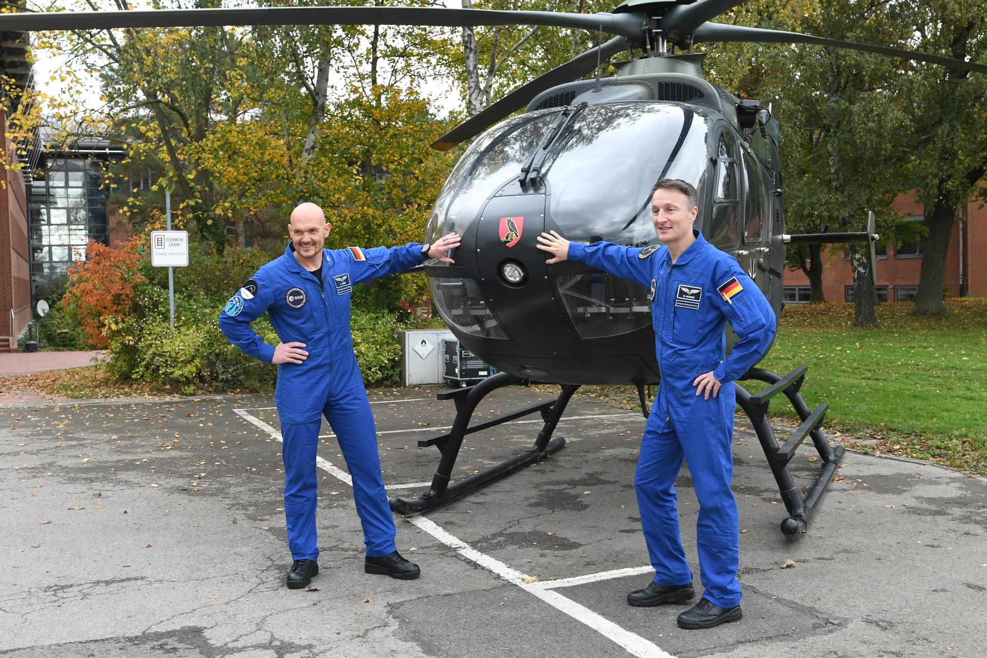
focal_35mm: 36
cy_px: 329
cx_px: 494
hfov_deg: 53.1
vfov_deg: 36.9
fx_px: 987
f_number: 7.1
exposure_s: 1/200
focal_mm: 24
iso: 1250
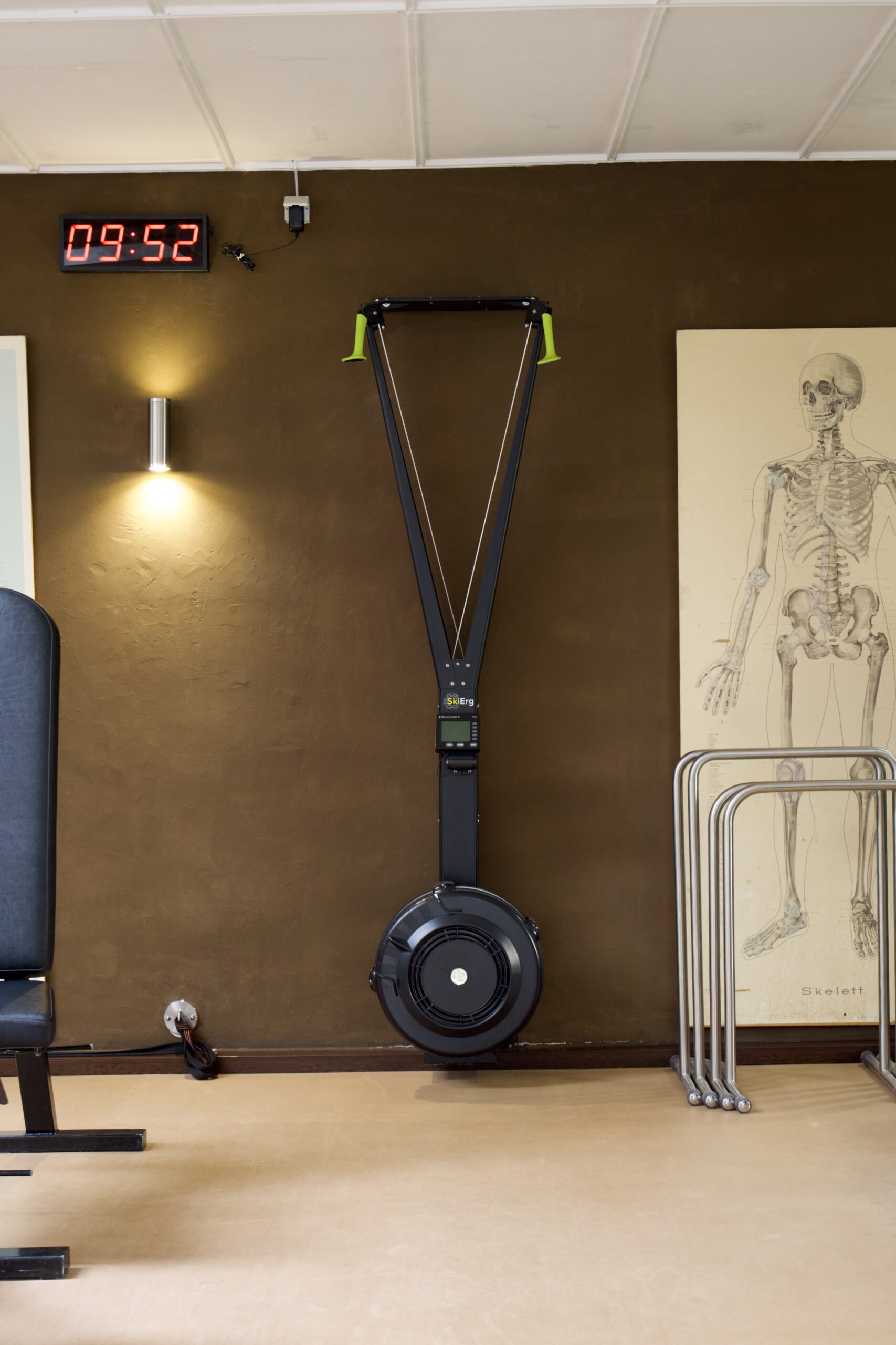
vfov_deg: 37.5
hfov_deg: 25.5
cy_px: 672
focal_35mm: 53
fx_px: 1978
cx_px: 448
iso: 800
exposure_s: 1/15
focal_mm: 35.5
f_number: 5.6
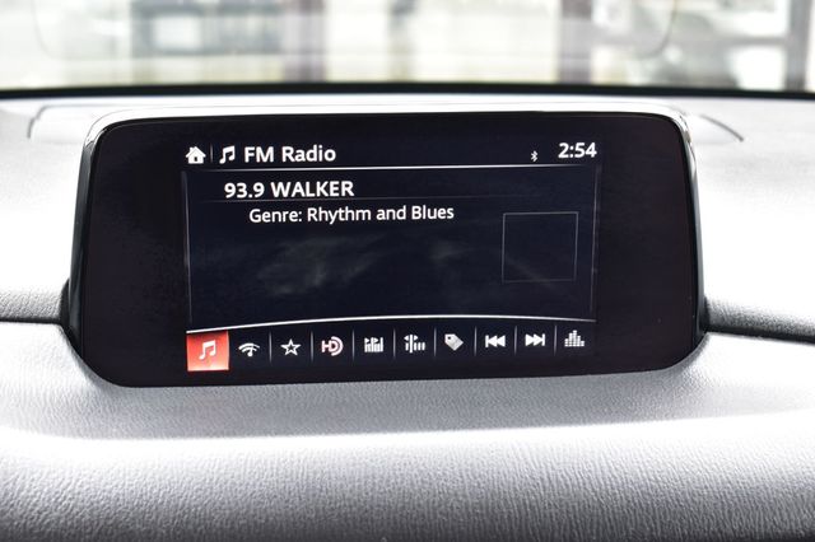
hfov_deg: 33.4
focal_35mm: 60
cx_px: 408
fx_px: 1358
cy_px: 271
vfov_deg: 22.6
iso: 500
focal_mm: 40
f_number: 6.3
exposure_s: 1/15
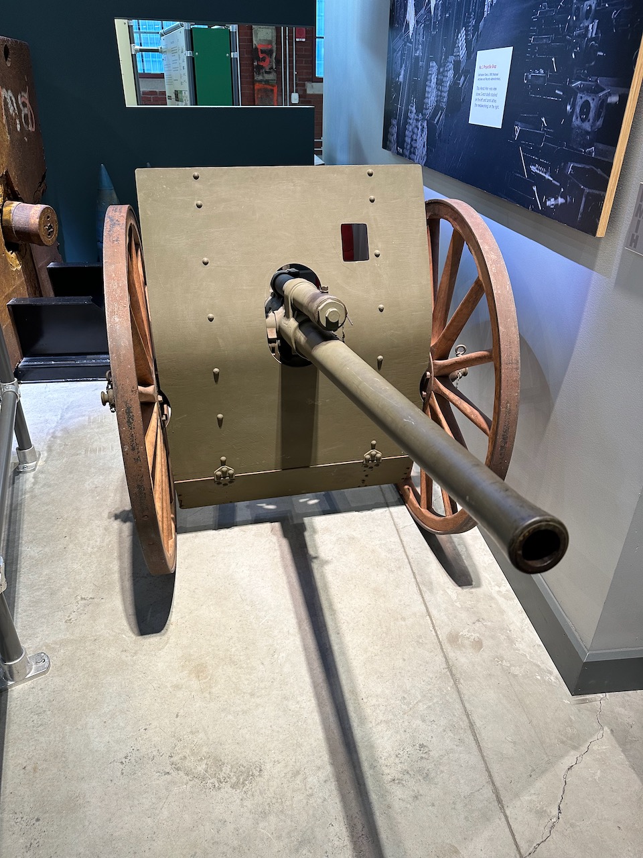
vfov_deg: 71.6
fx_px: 594
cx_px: 322
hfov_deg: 56.8
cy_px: 429
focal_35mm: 24
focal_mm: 6.86
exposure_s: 1/120
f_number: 1.78
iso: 160
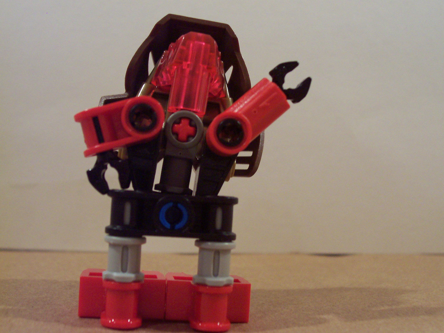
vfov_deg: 31.5
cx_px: 222
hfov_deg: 41.2
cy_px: 166
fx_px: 590
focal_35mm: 46
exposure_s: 1/10
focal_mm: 7
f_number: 3
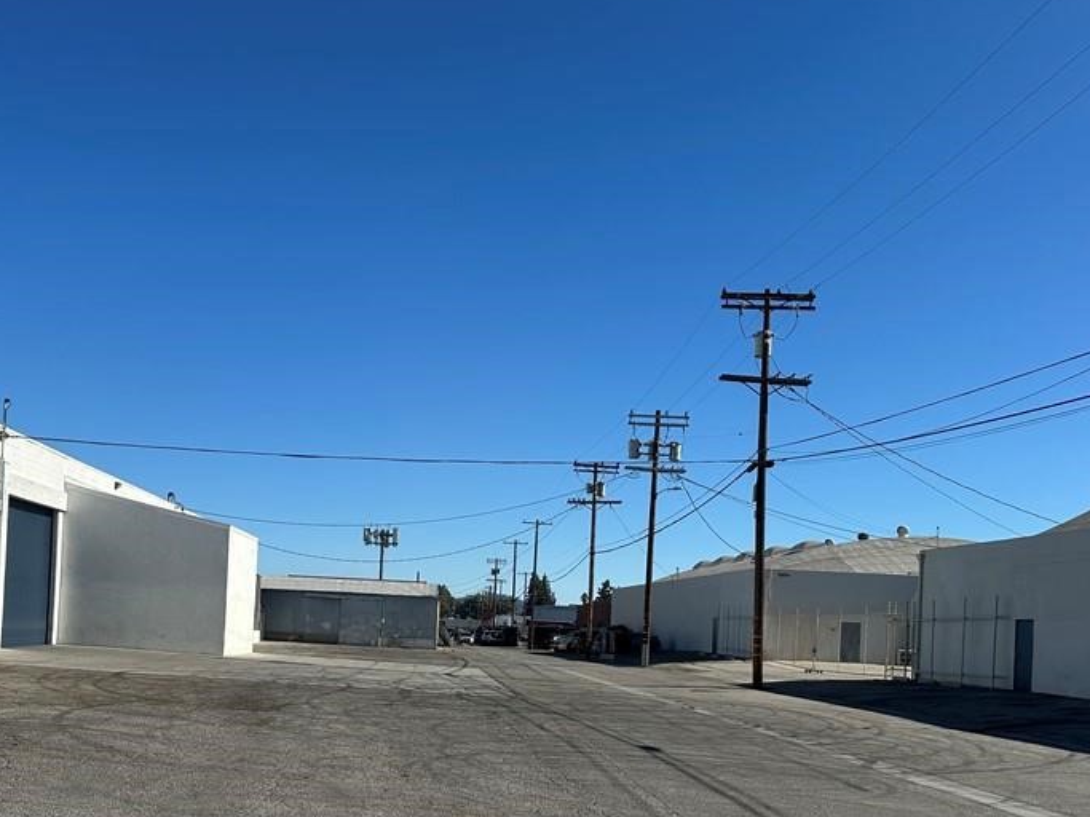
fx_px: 1133
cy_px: 589
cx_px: 477
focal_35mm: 36
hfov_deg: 51.2
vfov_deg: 38.8
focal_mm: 6.86
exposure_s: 1/6623
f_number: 1.78
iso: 80
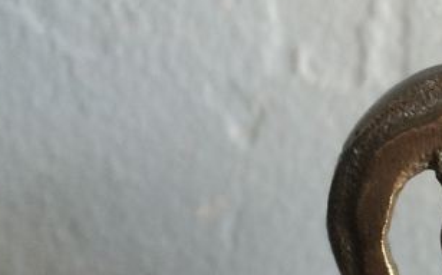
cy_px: 323
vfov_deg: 13.7
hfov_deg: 20.1
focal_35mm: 93
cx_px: 601
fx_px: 1119
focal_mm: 4.12
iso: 80
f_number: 2.2
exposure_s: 1/30
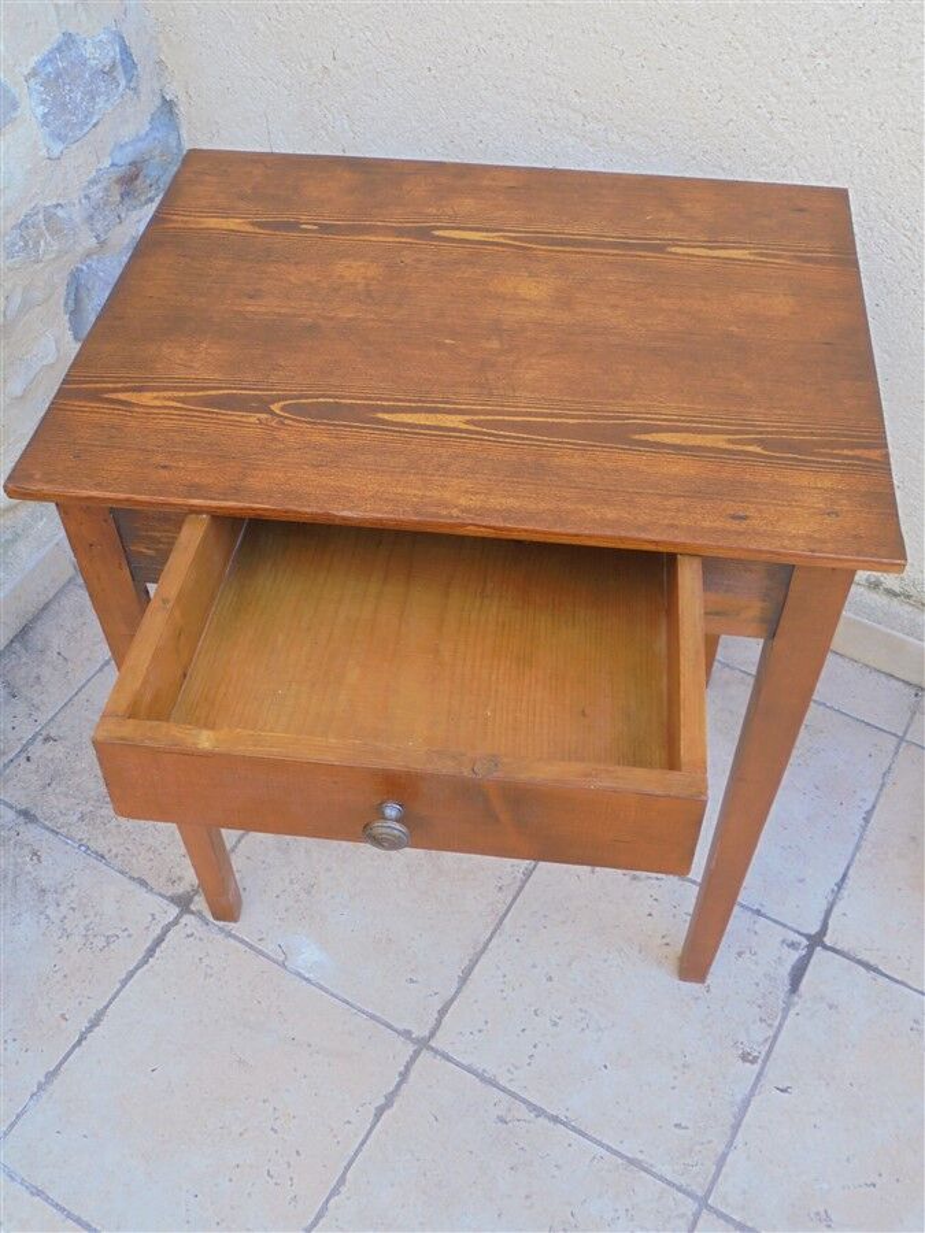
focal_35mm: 34
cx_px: 462
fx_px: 1211
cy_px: 616
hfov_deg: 41.8
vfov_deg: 54.0
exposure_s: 1/30
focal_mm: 6.1
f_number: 4
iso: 100
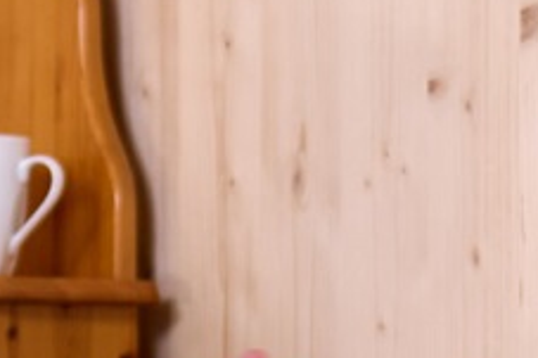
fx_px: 5331
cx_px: 230
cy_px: 545
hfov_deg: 5.8
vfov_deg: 3.8
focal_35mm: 357
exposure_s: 1/160
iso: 400
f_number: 2
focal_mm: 50
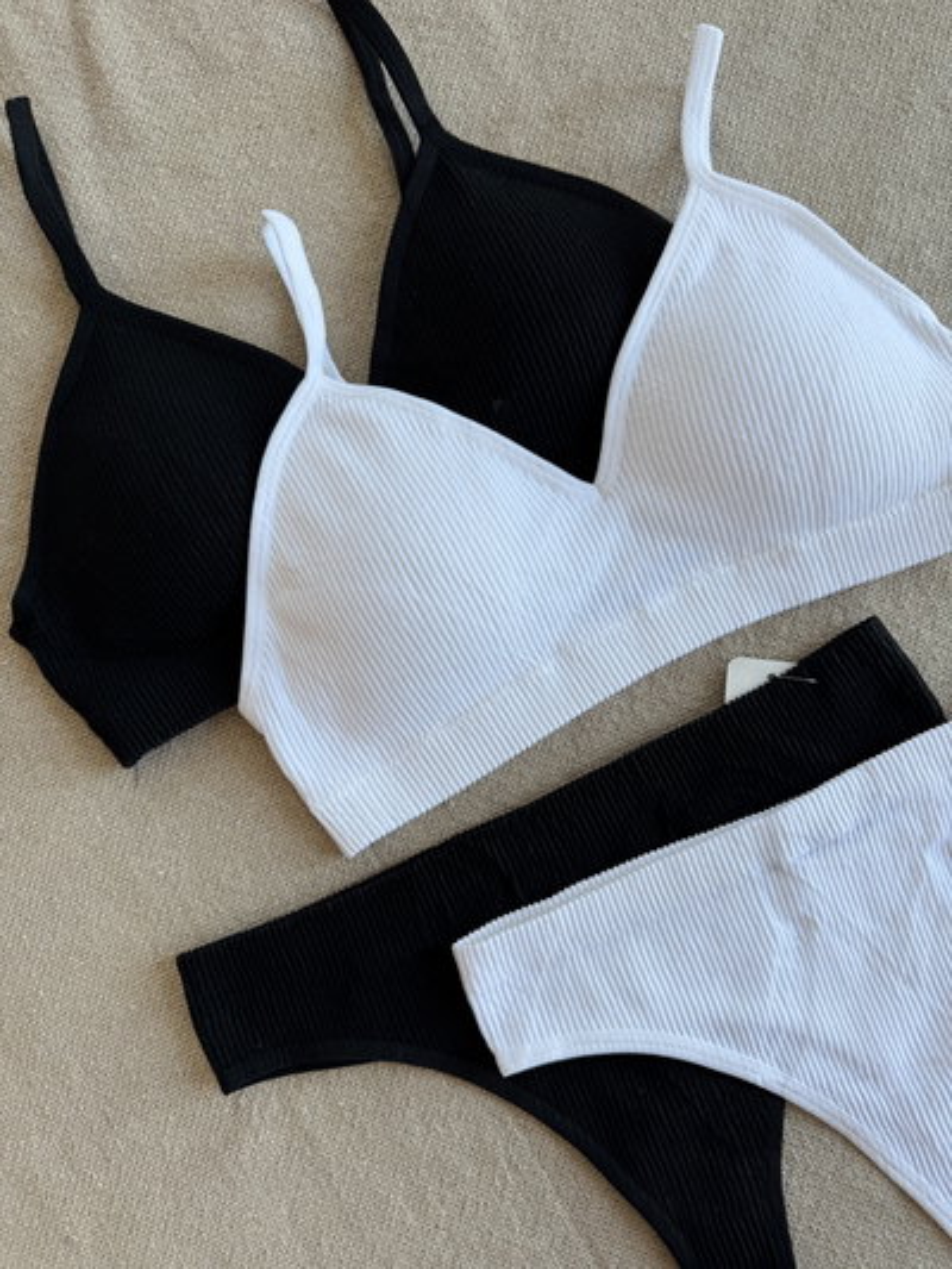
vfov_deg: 71.6
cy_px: 634
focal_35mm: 24
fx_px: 880
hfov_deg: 56.8
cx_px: 476
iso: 64
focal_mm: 6.76
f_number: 1.78
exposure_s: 1/121
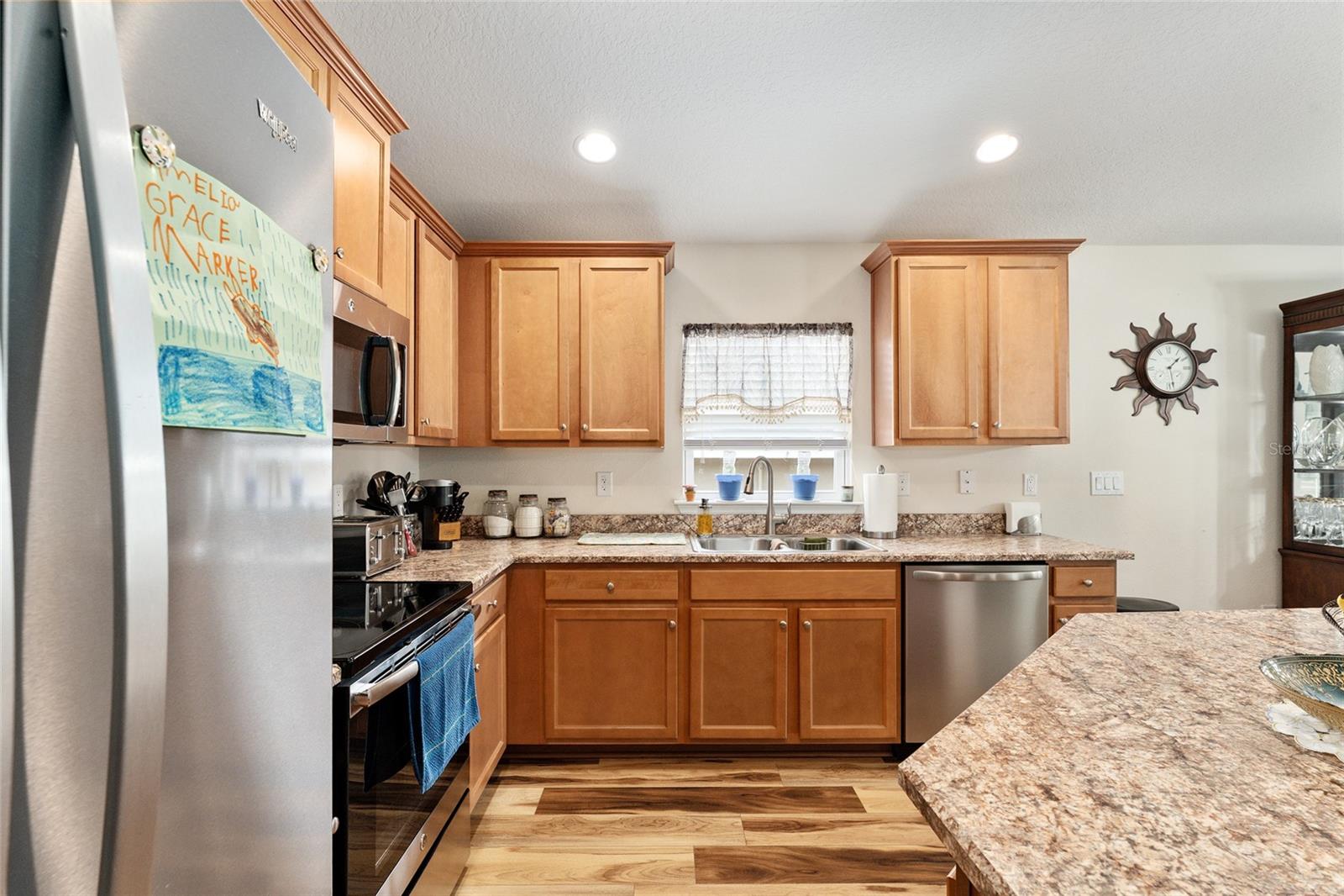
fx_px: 605
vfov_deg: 73.0
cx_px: 672
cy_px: 448
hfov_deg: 96.0
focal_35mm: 16
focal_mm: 16.2
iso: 500
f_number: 8
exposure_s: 1/13
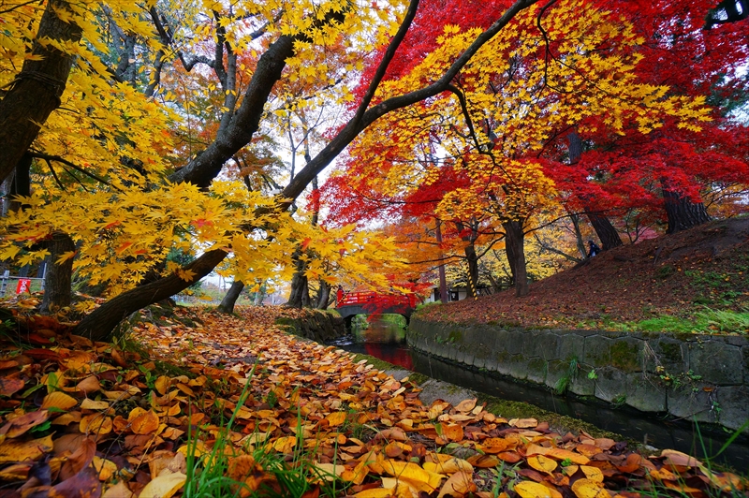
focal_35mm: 15
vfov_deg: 77.2
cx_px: 374
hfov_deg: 100.4
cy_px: 249
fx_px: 312
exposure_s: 1/200
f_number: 7.1
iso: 400
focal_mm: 10
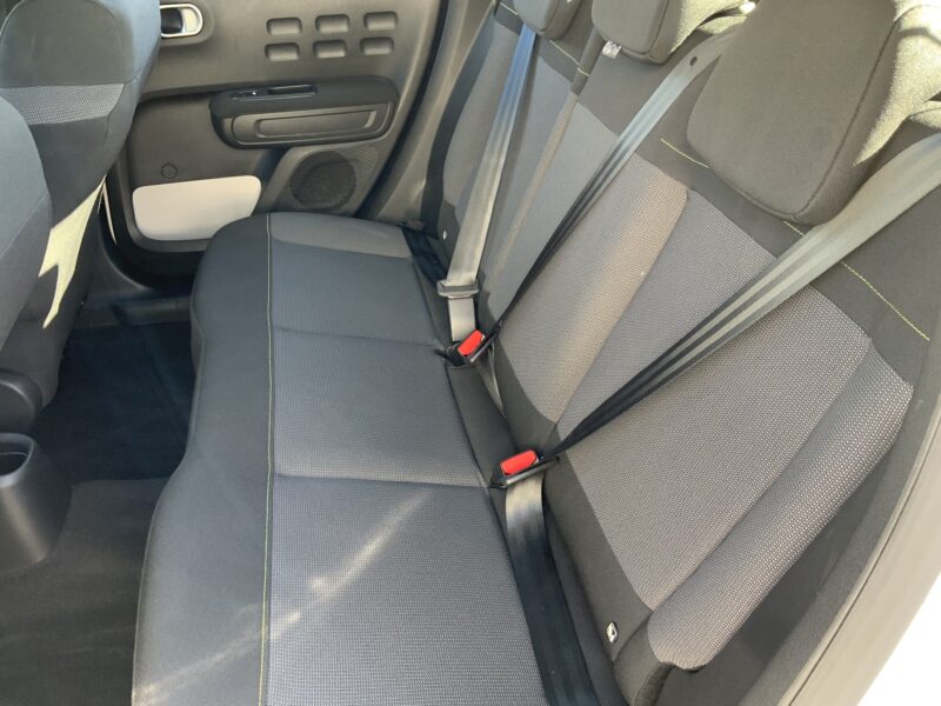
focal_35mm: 29
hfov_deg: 61.7
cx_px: 470
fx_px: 788
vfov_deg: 48.2
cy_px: 353
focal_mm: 3
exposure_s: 1/65
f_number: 1.8
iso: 64
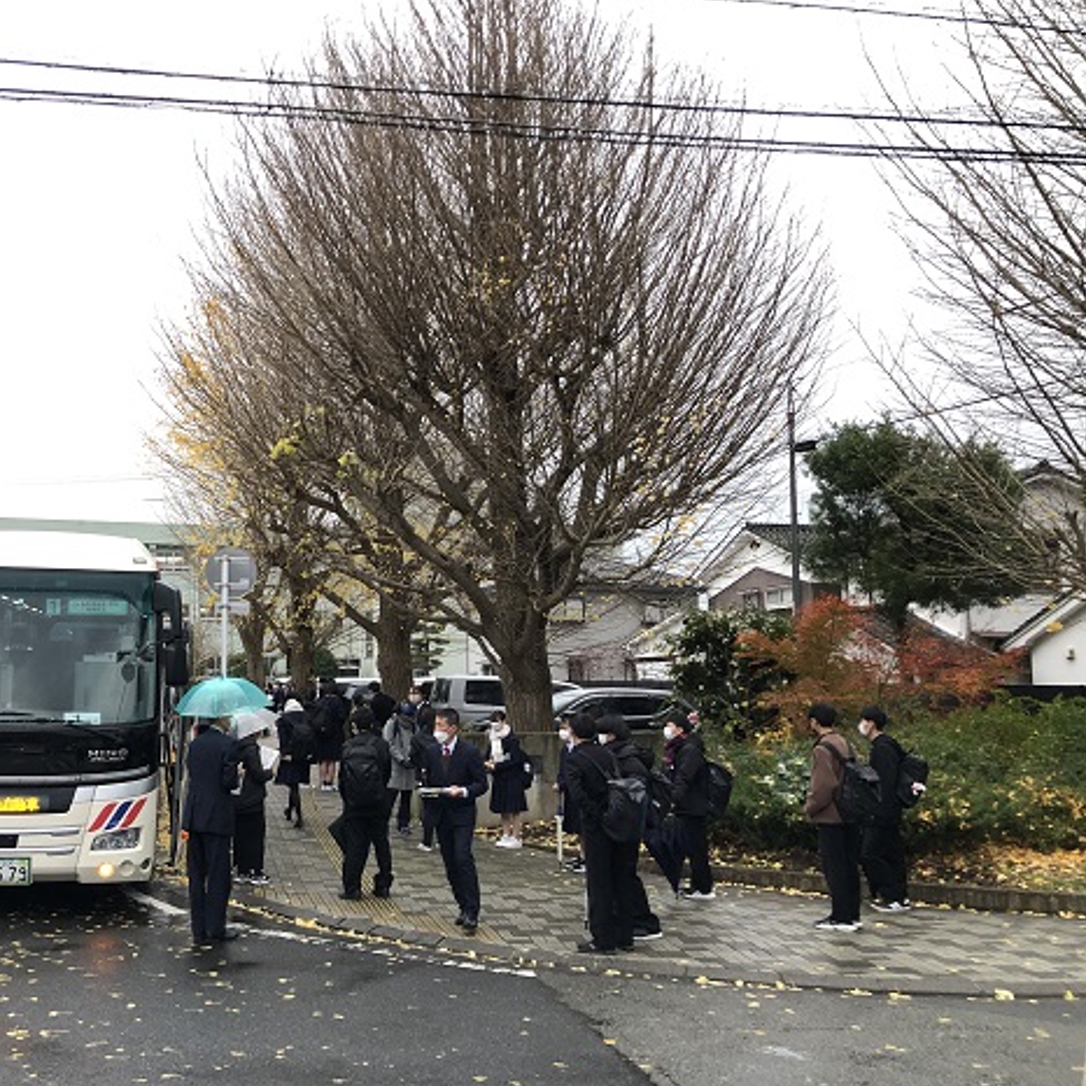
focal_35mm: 34
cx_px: 352
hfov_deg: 47.6
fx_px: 1207
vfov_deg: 48.4
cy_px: 550
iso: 25
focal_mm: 3.99
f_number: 1.8
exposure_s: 1/40
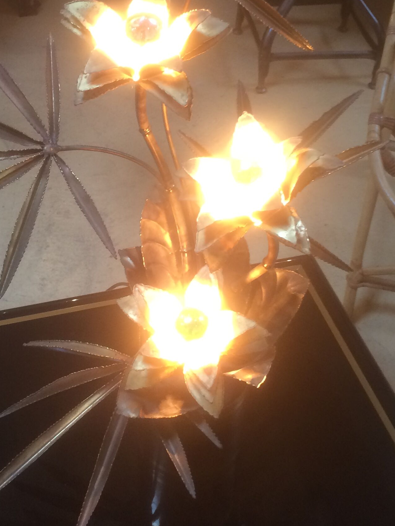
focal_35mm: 56
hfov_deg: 26.1
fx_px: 852
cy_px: 202
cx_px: 161
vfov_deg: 34.2
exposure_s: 1/33
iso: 64
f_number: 2.2
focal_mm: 4.15
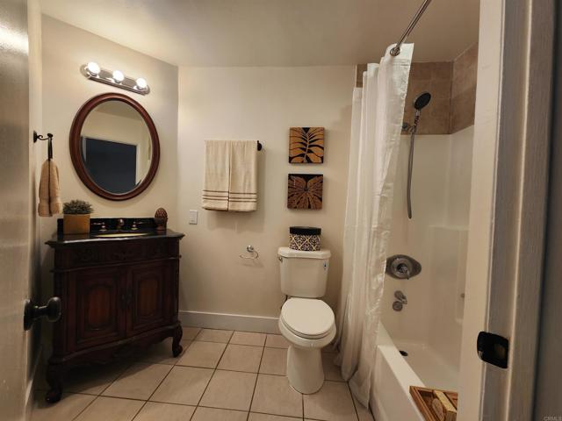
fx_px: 211
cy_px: 210
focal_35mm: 13
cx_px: 281
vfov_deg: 89.9
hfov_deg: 106.2
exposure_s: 1/60
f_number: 2.2
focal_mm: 2.2
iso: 64
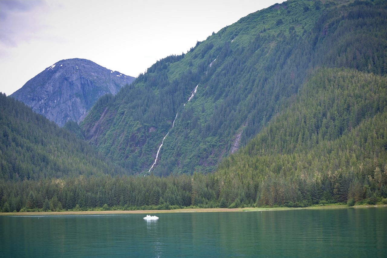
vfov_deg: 19.5
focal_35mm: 70
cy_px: 129
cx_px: 194
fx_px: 753
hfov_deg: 28.8
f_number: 5
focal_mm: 70
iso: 100
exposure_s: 1/160
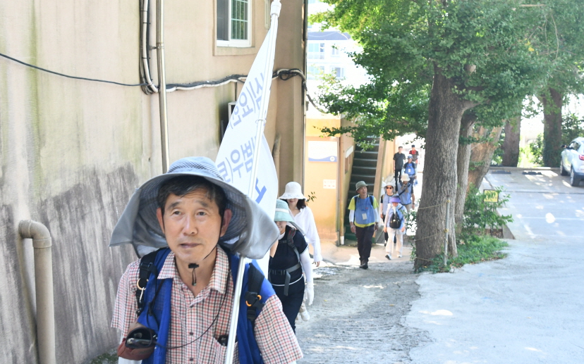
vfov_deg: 24.0
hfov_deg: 37.5
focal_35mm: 54
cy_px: 179
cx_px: 275
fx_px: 859
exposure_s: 1/125
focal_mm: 28
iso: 1000
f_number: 5.6
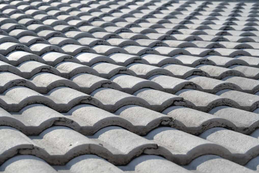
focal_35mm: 128
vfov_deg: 10.7
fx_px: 921
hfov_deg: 16.0
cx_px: 130
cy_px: 86
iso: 200
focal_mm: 84.8
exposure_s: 1/100
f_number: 11
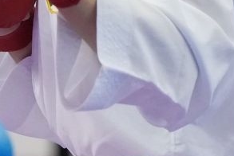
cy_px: -87
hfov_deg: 1.2
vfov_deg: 0.8
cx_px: -176
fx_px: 11419
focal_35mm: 1755
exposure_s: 1/1000
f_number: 2.8
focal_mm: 191
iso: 2000
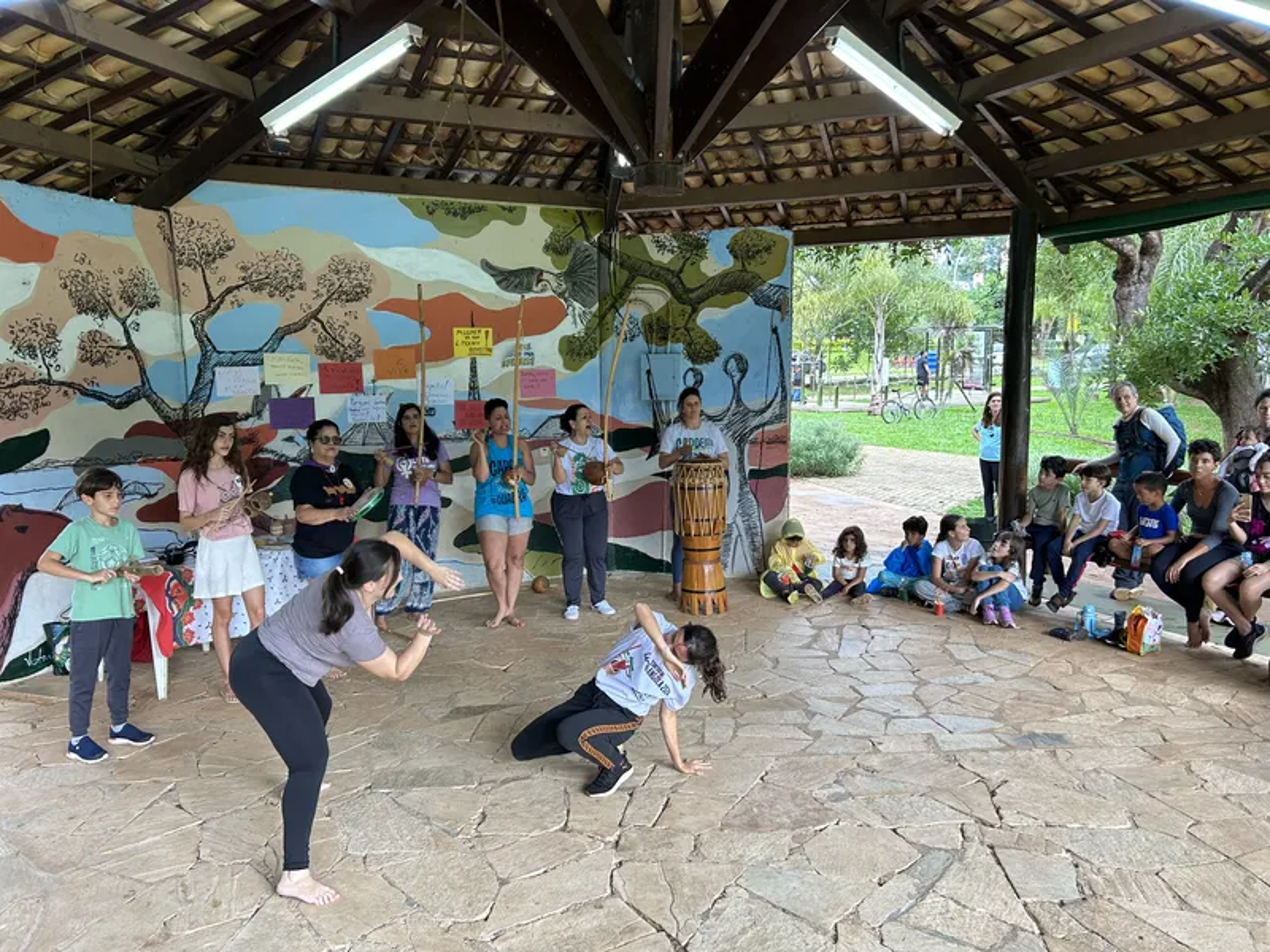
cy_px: 476
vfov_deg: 53.1
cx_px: 635
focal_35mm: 26
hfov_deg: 67.3
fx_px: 954
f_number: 1.5
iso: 64
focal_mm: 5.7
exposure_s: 1/120
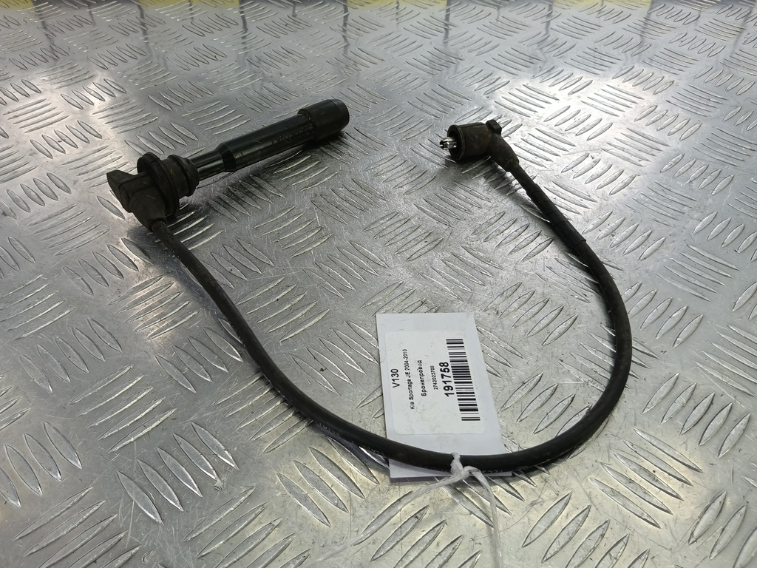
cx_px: 378
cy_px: 284
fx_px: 503
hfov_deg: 73.9
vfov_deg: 58.9
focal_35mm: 23
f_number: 1.6
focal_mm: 4.11
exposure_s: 1/100
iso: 109
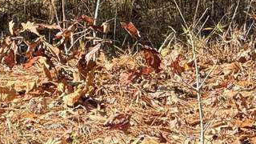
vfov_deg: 2.3
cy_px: -10
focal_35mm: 523
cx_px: 26
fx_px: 3550
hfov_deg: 4.1
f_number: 2.8
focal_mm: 15.66
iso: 50
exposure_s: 1/258
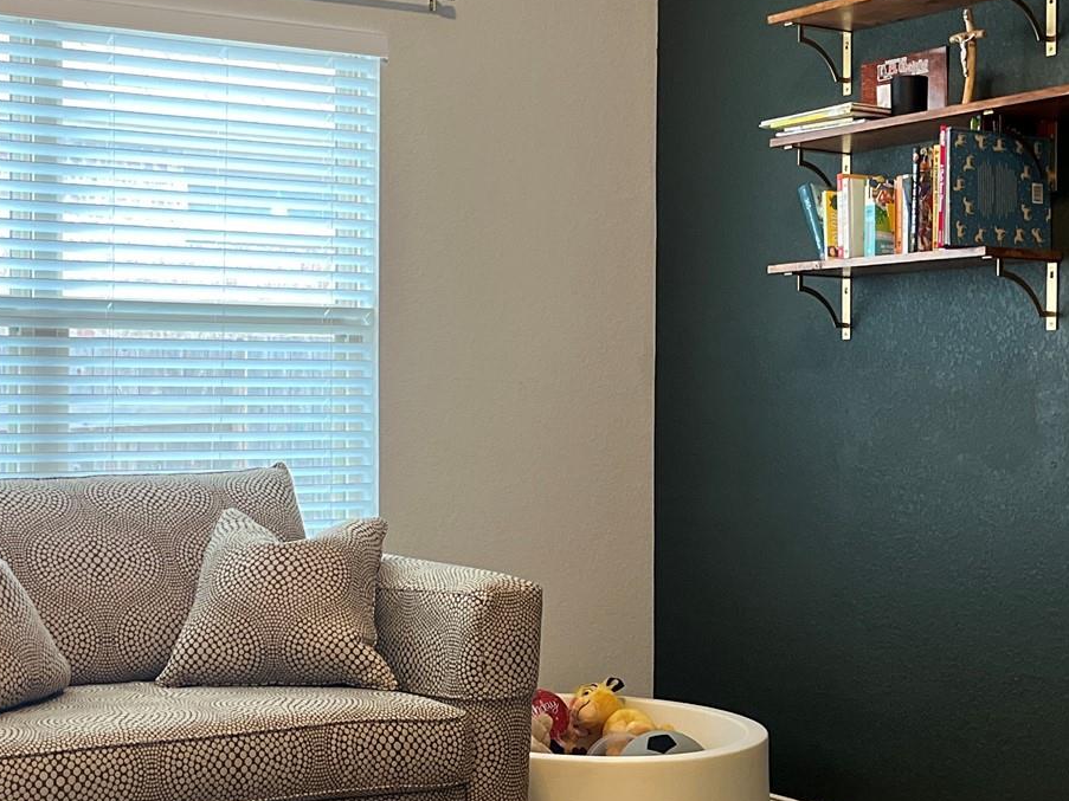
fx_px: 1822
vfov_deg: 24.8
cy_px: 380
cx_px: 285
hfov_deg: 32.2
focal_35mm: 59
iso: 500
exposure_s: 1/60
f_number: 1.6
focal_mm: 5.1
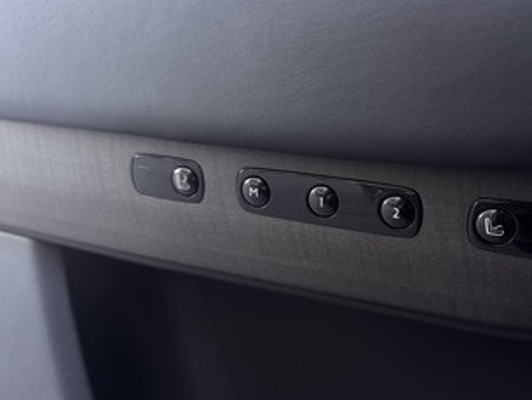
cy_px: 184
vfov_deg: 42.9
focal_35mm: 33
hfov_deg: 54.6
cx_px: 337
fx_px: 507
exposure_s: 1/62
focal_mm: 6.76
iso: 125
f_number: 1.78
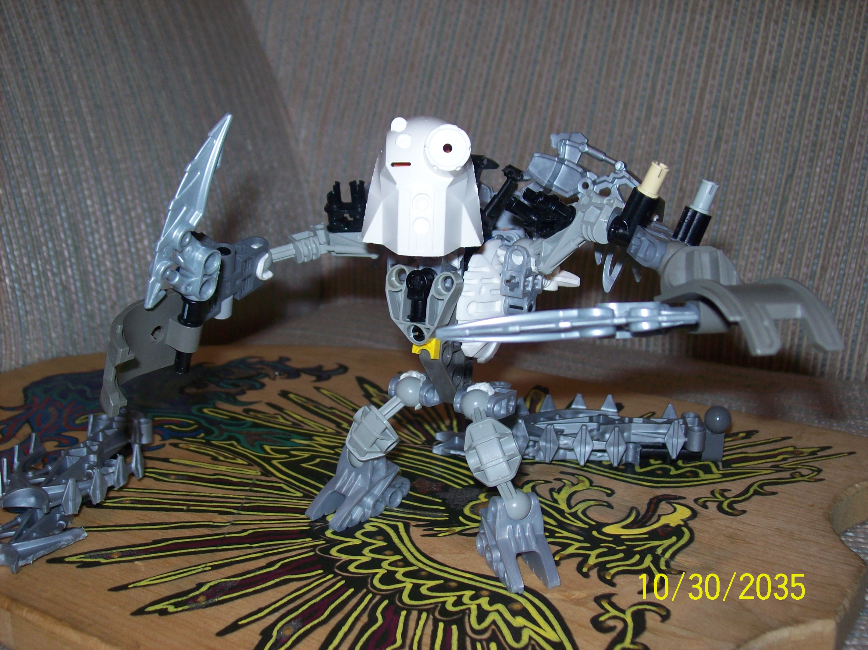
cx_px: 434
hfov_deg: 42.1
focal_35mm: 45
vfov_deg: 32.2
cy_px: 325
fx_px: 1128
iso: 80
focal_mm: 7.6
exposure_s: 1/73.6
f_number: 3
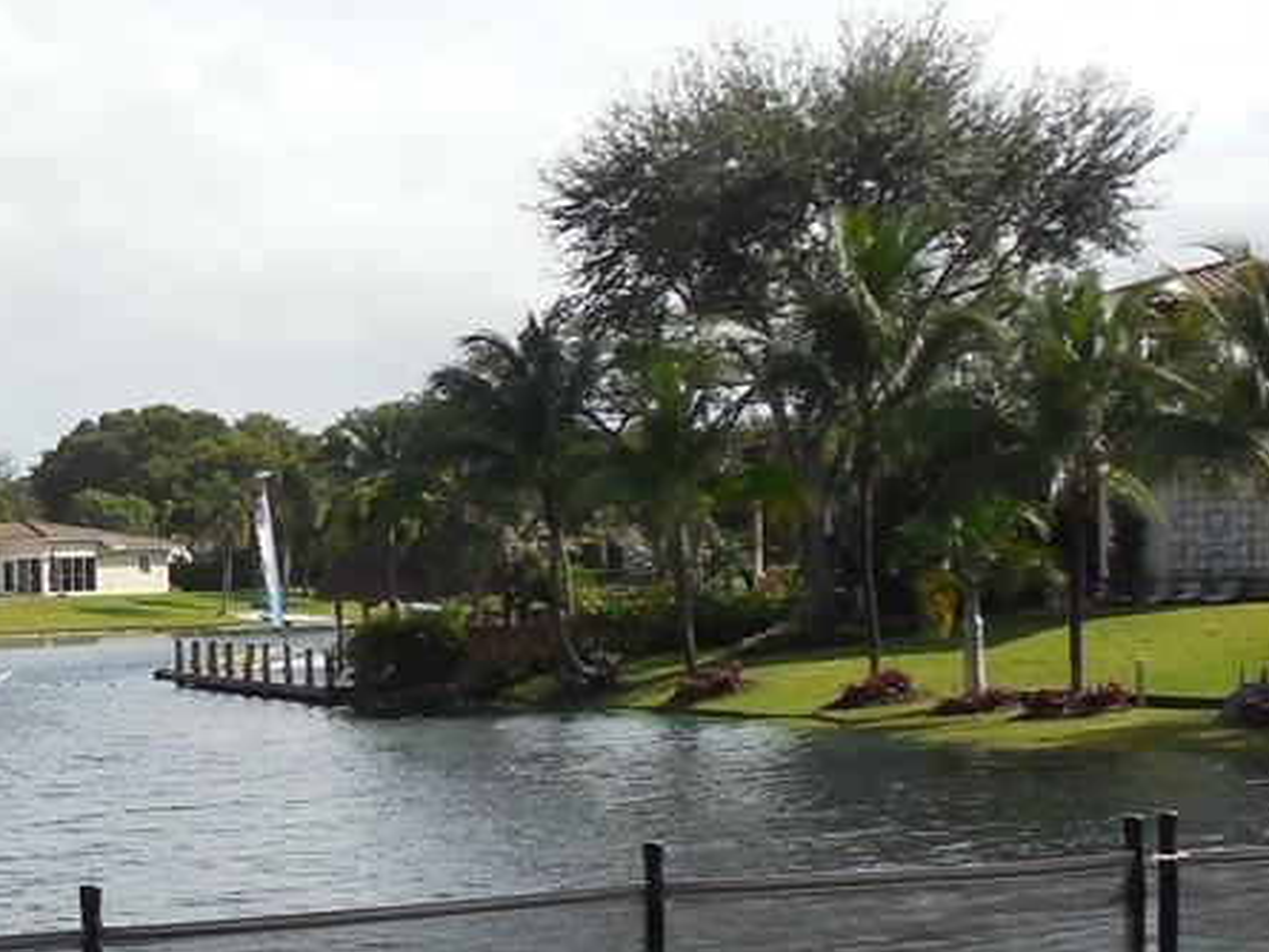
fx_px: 3299
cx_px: -446
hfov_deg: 19.8
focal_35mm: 90
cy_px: 729
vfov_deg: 16.3
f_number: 3.3
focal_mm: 4.5
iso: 125
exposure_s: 1/1250
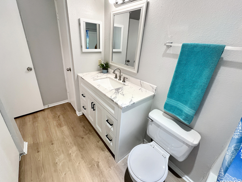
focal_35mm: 14
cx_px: 116
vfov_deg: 85.7
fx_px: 98
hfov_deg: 102.0
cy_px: 87
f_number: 1.8
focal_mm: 1.57
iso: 100
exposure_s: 1/120
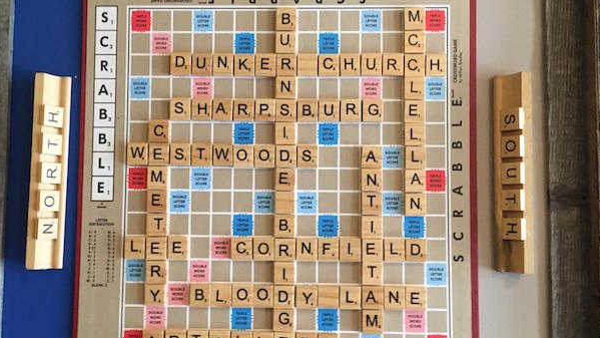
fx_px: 605
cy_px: 166
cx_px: 270
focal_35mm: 38
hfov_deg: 52.7
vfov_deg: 31.2
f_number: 2.2
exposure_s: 1/30
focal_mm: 4.15
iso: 200
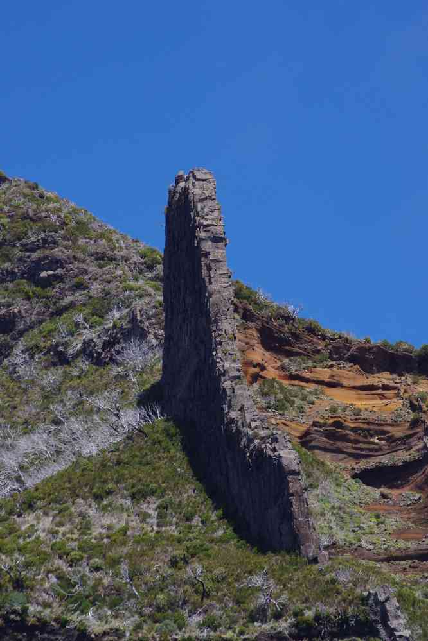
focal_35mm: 285
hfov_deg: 4.8
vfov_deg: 7.2
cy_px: 320
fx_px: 5082
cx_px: 214
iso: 400
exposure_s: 1/250
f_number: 8
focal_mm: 190
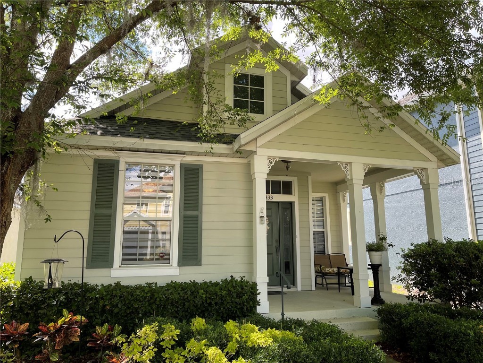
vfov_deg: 53.1
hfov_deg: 67.3
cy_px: 182
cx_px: 242
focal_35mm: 26
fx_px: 363
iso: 32
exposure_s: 1/535
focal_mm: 5.1
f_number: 1.6
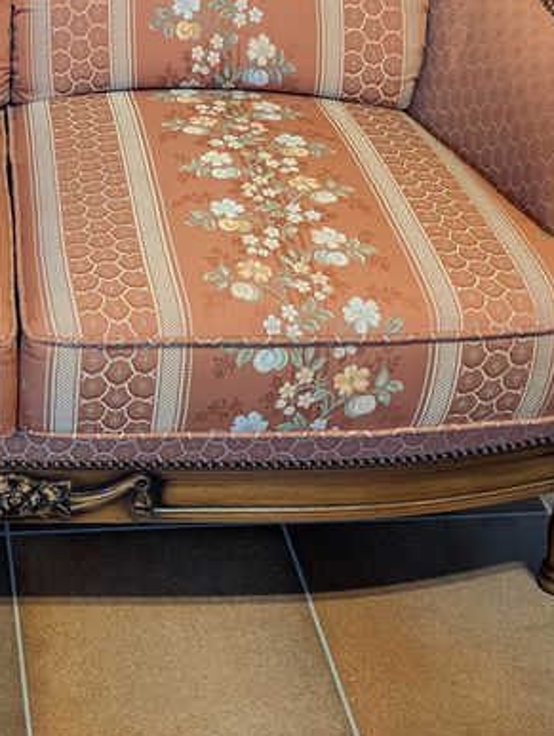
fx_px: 1321
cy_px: 295
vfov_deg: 31.1
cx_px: -5
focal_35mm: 62
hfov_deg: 22.7
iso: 224
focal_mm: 6.9
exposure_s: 1/25
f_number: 1.68
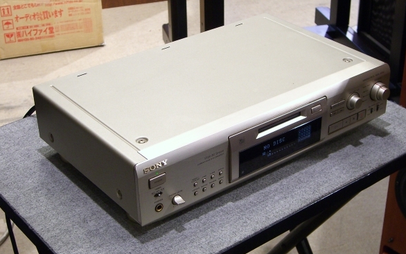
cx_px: 207
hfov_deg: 31.1
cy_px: 139
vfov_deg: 19.7
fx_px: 730
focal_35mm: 66
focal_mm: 11.8
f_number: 3.6
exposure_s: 1/15
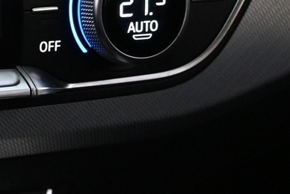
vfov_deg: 9.5
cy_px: 91
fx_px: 1161
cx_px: -226
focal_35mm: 144
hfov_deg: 12.9
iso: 3600
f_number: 4.2
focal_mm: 23
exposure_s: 1/40
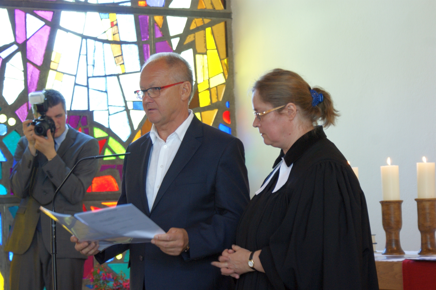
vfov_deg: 13.0
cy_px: 145
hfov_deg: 19.5
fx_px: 1271
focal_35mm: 105
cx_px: 218
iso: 400
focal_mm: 70
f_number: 5.6
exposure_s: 1/13
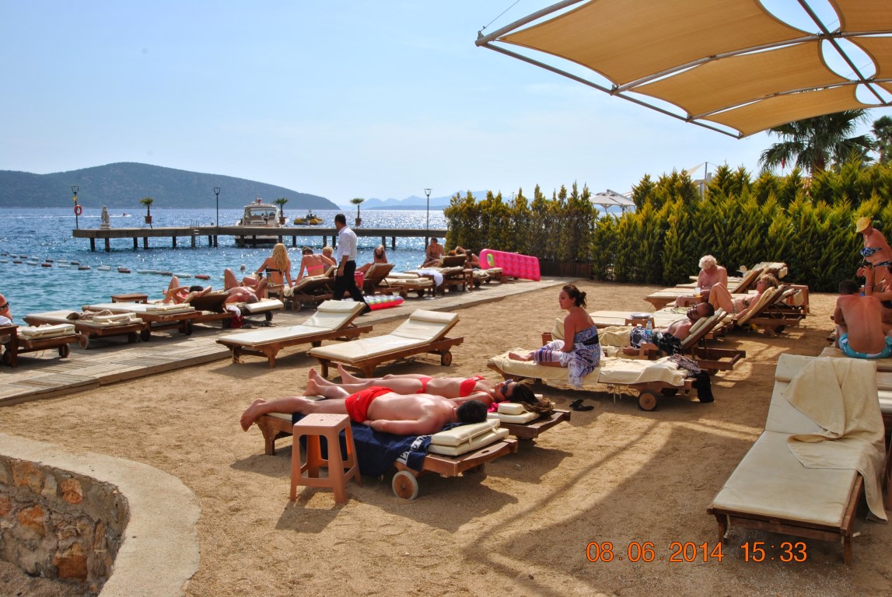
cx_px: 446
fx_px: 781
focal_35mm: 32
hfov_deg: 59.4
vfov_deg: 41.8
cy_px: 298
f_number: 13
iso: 100
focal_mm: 21
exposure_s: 1/200
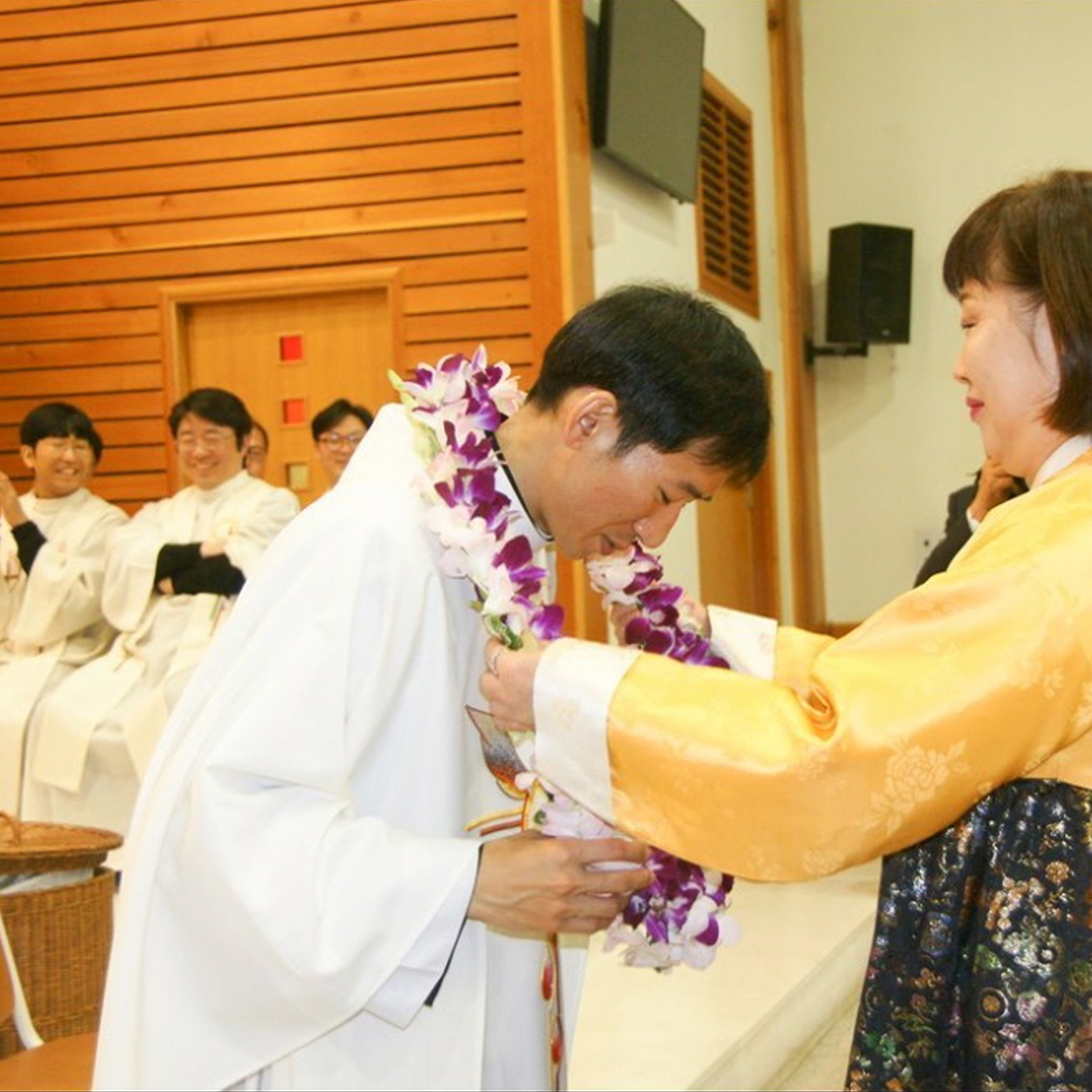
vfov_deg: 31.6
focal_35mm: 54
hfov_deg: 31.4
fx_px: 1927
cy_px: 544
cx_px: 717
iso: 1600
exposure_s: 1/60
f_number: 4.5
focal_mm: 28
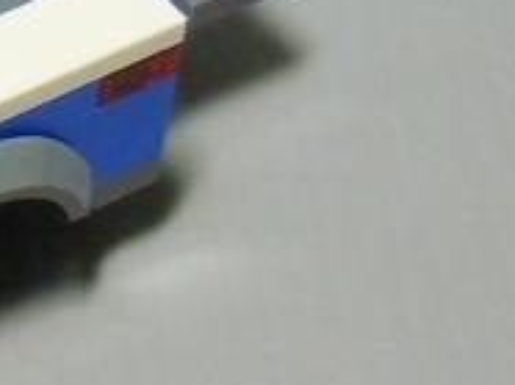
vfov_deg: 10.7
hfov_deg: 12.6
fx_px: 2050
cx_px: -503
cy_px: 161
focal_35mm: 138
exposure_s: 1/15
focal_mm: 5.4
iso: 200
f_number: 3.5
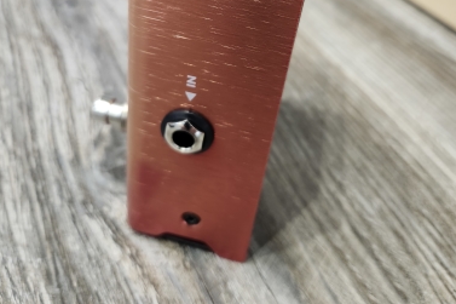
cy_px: 47
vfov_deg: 38.0
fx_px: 418
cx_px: 230
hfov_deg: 57.2
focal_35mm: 33
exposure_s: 1/120
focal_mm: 5.54
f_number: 1.8
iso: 250
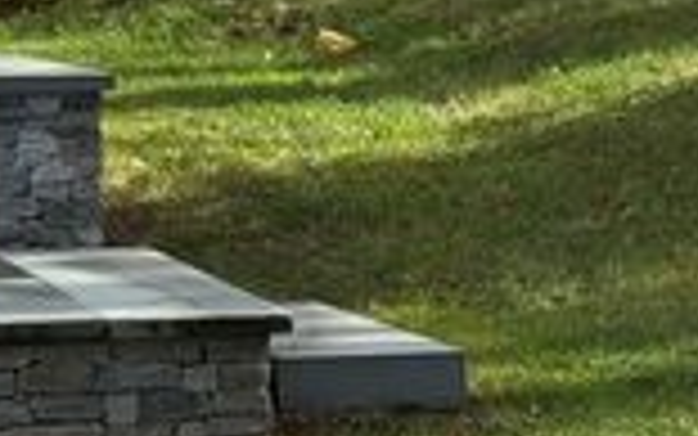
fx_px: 3711
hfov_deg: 10.6
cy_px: -272
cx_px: -18
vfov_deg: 6.6
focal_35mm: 195
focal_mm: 6.76
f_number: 1.78
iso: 64
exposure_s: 1/2273
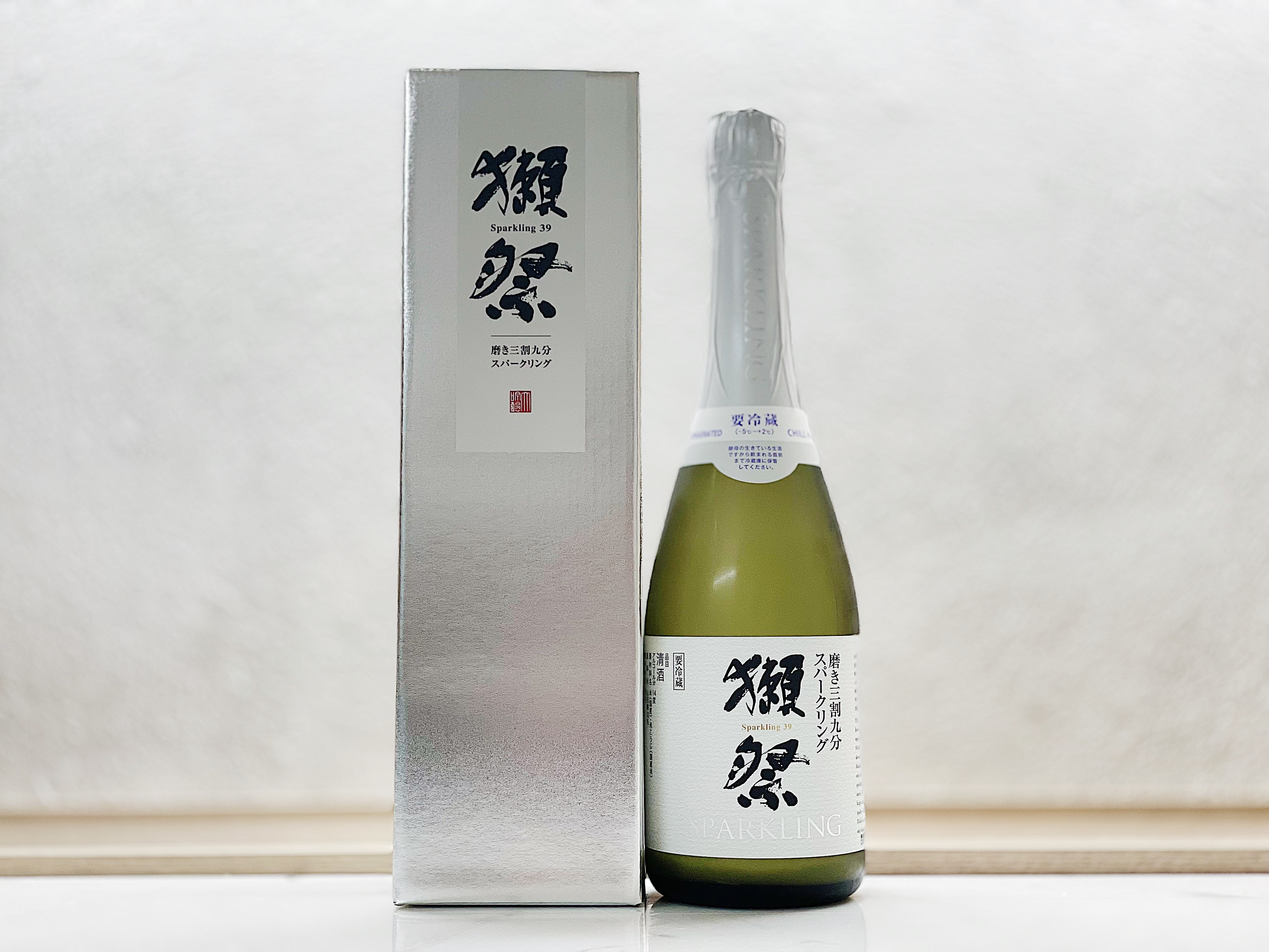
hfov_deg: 36.8
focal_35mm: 52
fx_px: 1906
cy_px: 476
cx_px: 634
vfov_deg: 28.0
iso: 64
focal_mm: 6
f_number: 2
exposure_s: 1/100
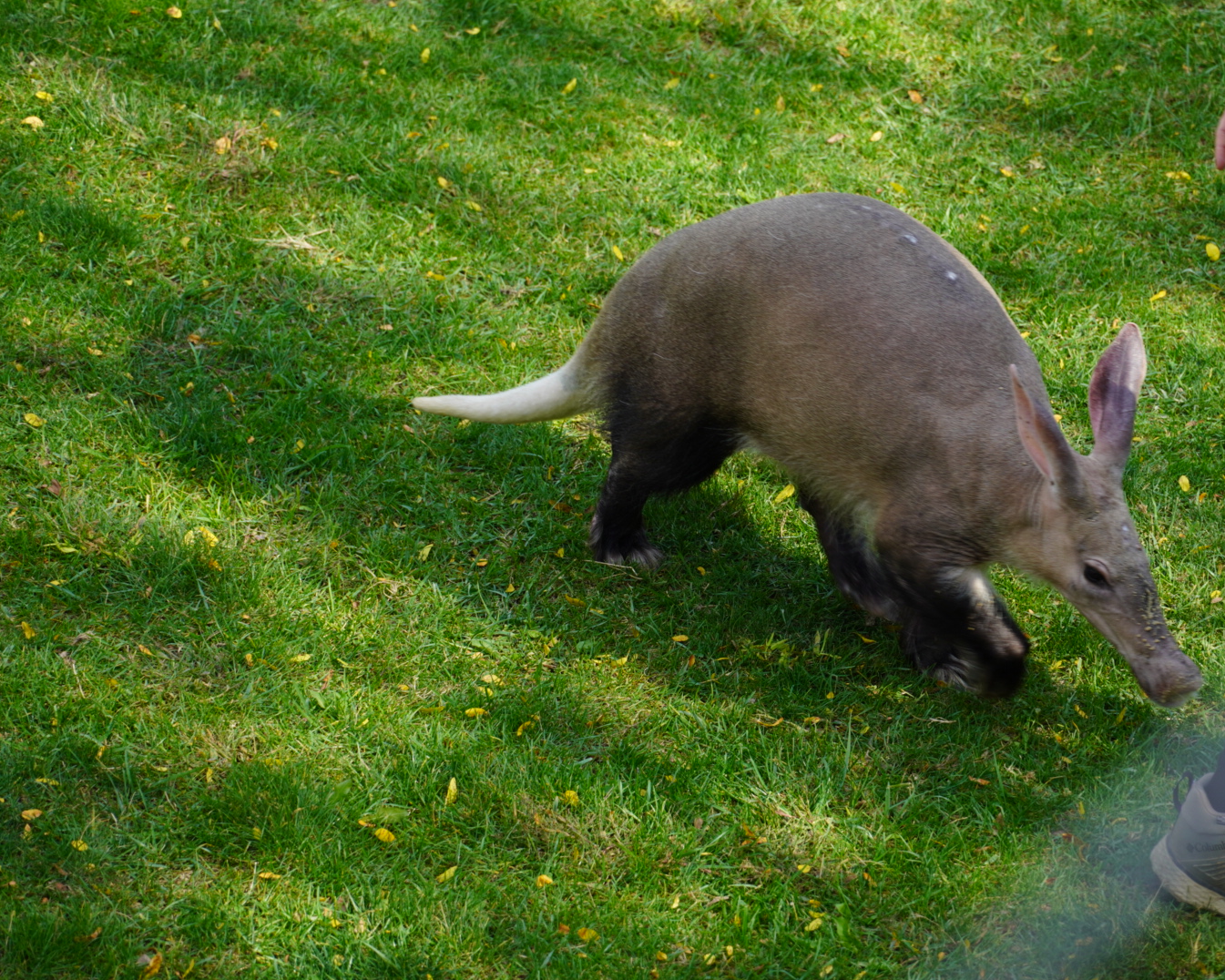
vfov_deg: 6.8
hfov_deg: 8.5
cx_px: 720
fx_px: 8287
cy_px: 489
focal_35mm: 229
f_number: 5.6
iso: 160
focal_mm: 135
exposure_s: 1/250
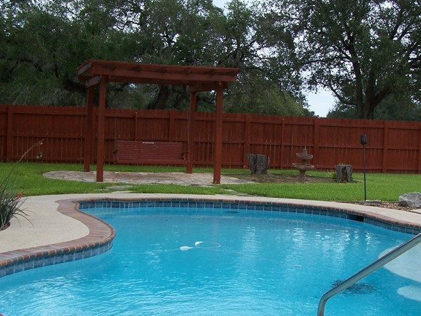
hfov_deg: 31.6
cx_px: 246
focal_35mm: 61
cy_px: 178
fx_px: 742
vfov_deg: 24.0
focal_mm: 6.3
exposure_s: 1/800
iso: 80
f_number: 4
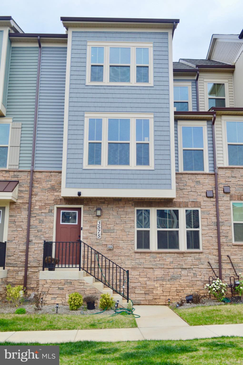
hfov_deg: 36.8
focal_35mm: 36
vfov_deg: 53.2
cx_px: 122
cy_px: 182
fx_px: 365
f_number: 5.6
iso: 280
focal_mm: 24
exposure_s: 1/125
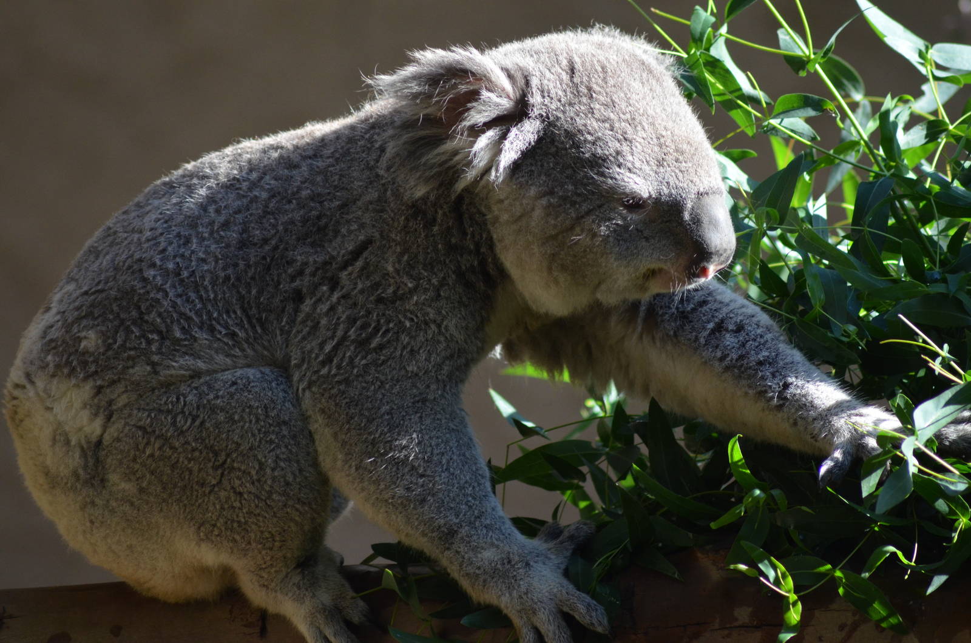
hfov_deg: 5.3
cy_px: 322
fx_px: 10498
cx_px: 486
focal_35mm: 390
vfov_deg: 3.5
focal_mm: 260
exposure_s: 1/800
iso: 800
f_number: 5
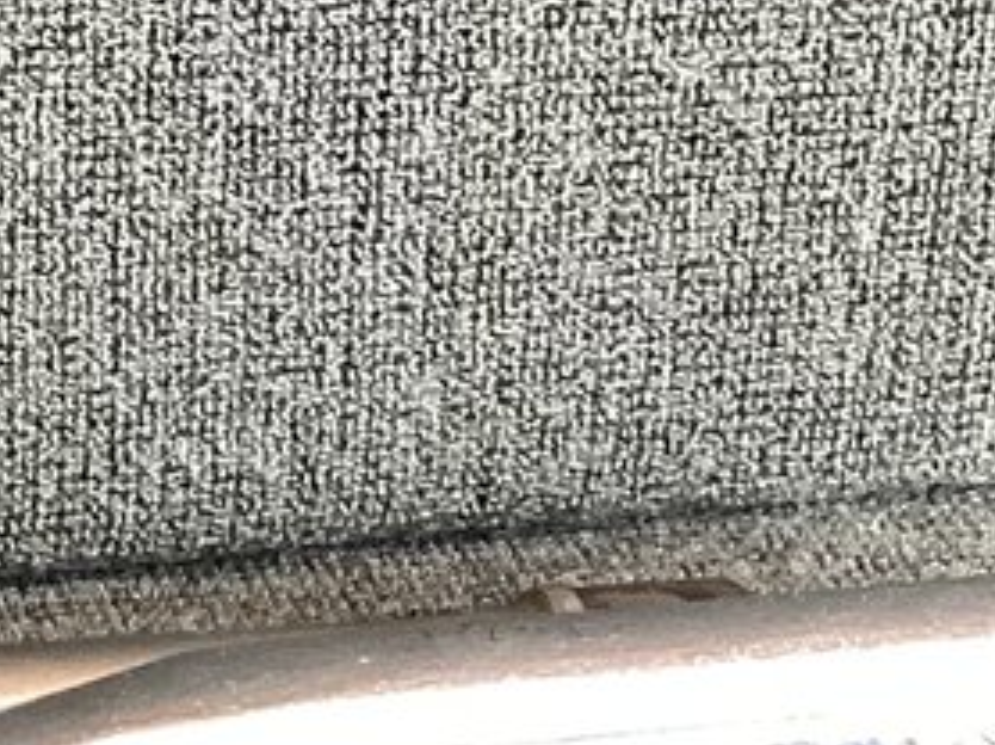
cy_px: 1578
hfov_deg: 11.4
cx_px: -234
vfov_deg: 8.3
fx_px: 4854
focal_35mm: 169
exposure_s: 1/50
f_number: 2.4
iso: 80
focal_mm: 3.3
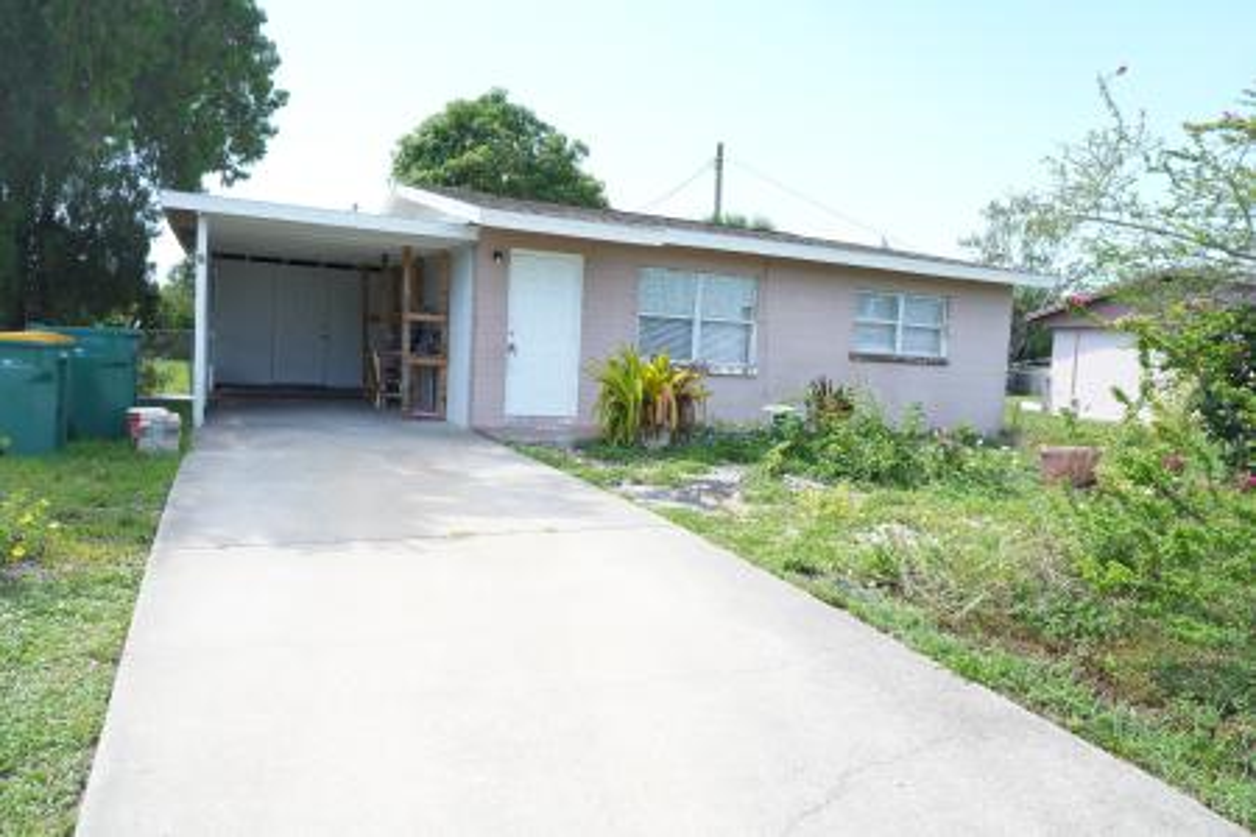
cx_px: 628
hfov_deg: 71.5
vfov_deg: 51.3
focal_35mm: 25
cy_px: 418
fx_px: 872
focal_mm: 25
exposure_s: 1/30
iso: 125
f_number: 11
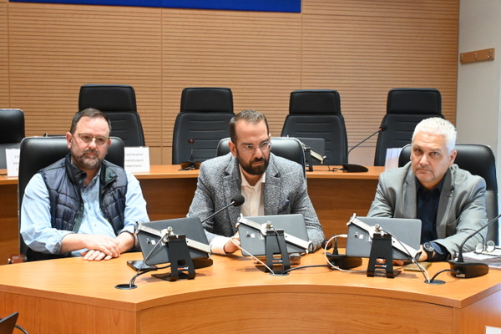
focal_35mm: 46
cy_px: 167
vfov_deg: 29.4
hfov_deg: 43.0
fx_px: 637
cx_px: 250
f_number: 4.8
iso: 4500
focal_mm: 30.5
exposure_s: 1/60
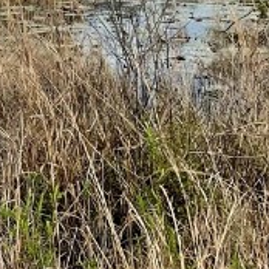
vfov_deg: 12.1
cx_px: -343
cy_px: -179
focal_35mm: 135
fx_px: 1187
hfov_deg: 11.2
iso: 32
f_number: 1.6
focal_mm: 4.2
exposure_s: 1/3040
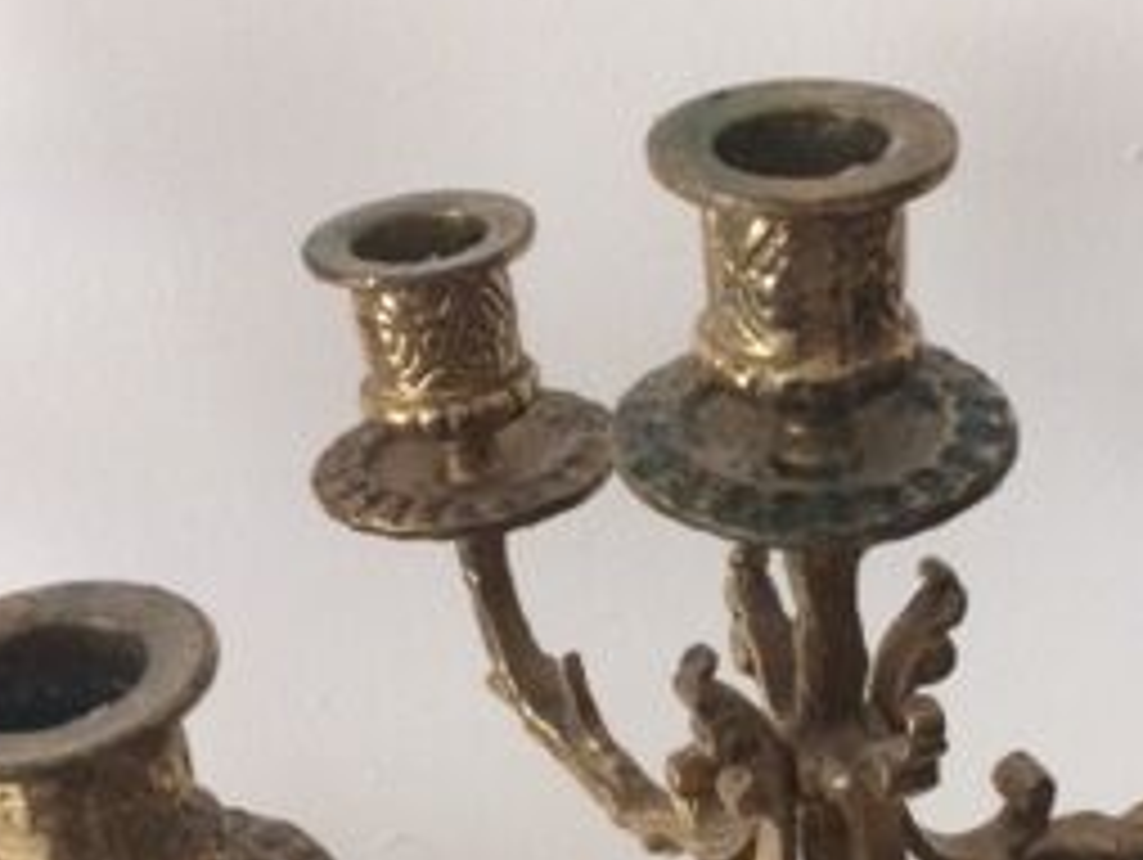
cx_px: 864
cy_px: 792
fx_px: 2413
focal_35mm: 73
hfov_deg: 26.3
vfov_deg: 19.8
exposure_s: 1/33
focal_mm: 4.15
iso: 250
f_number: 2.2
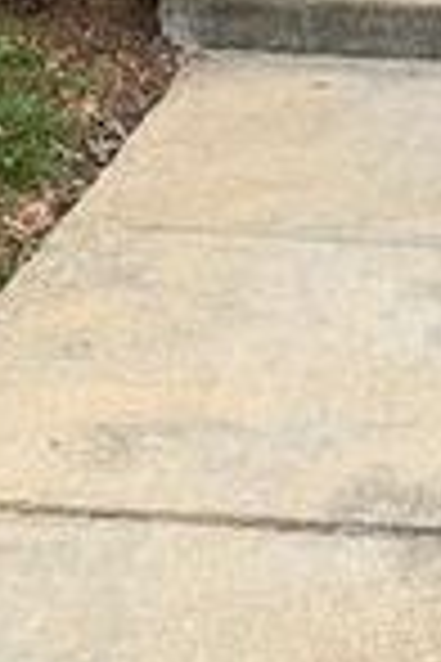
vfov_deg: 14.2
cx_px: 351
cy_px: -624
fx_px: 2260
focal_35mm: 123
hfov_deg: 11.1
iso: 25
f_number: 1.8
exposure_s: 1/426
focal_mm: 4.25
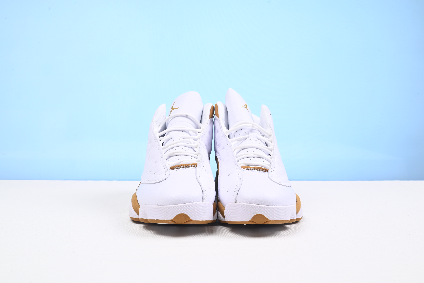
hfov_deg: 48.4
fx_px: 471
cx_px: 212
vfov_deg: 33.4
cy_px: 142
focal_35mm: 40
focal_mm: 40
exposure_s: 1/2
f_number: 16
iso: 100
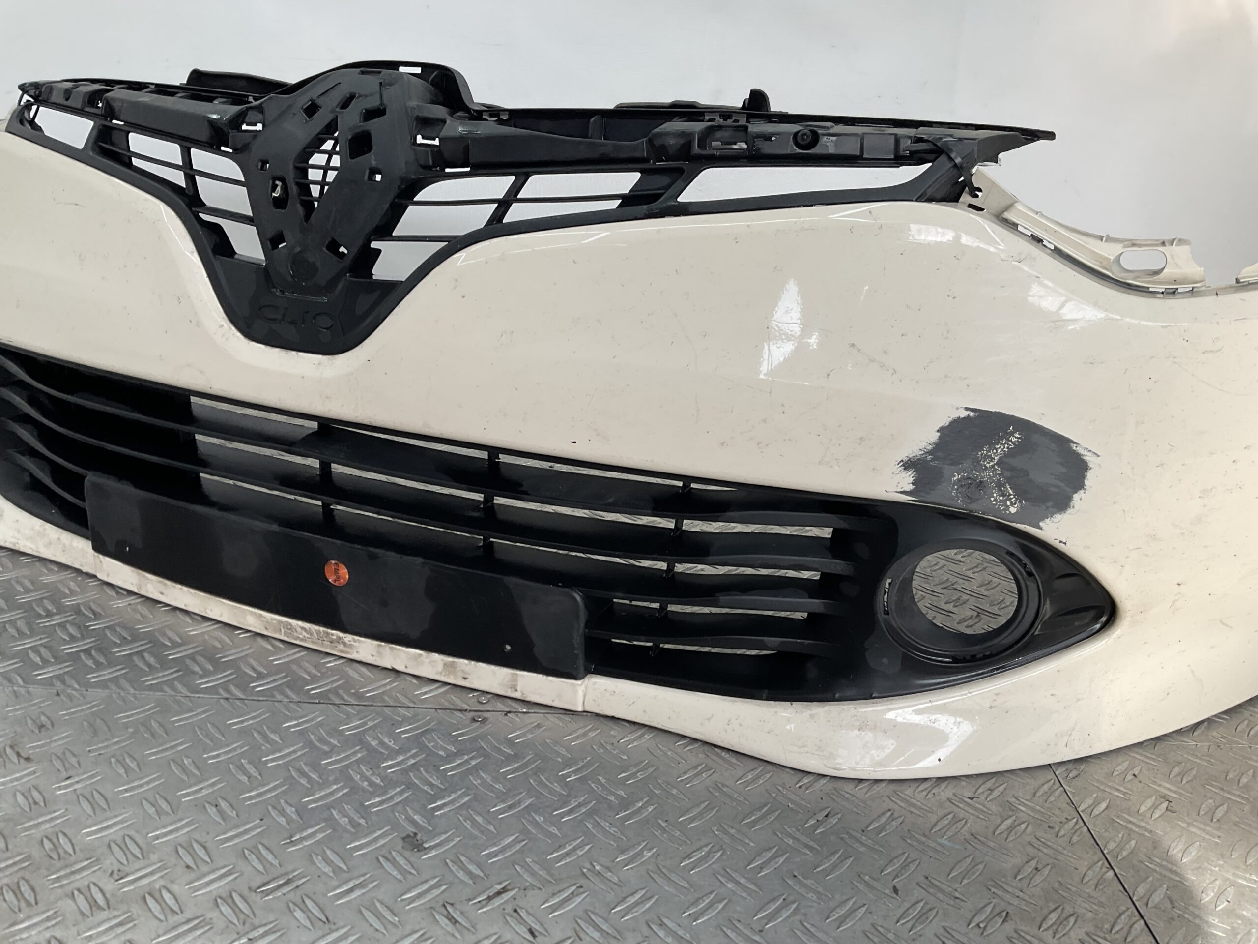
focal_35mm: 29
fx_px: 1054
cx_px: 629
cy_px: 472
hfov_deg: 61.7
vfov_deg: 48.2
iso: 16
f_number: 1.8
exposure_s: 1/256
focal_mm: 3
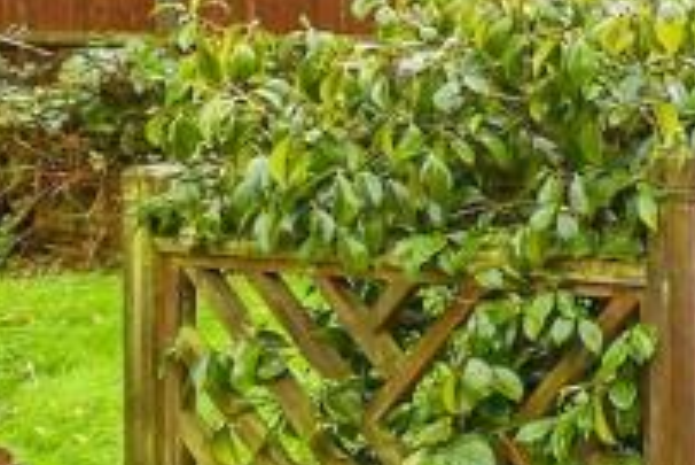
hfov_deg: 19.1
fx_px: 1468
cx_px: 1301
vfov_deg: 17.1
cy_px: -98
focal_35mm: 76
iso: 320
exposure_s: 1/250
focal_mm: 10
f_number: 8
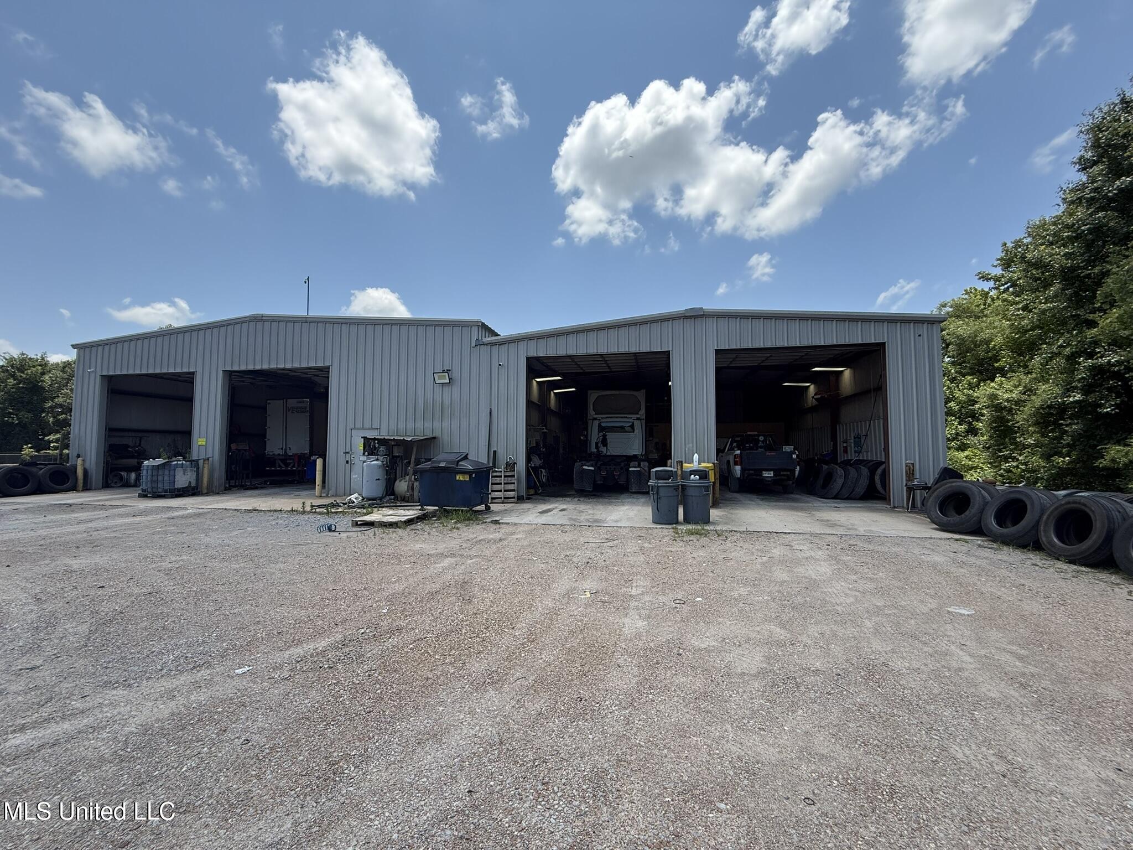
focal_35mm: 14
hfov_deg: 102.1
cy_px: 425
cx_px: 566
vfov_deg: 85.7
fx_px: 458
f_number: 2.2
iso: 50
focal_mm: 2.22
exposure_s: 1/1259
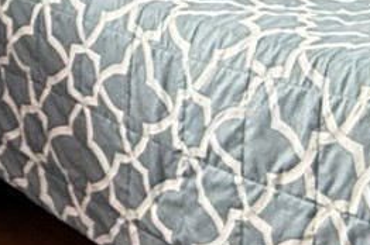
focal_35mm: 114
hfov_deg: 17.8
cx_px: 75
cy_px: -165
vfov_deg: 11.3
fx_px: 1170
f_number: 2.2
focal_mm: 2.22
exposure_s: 1/60
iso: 500
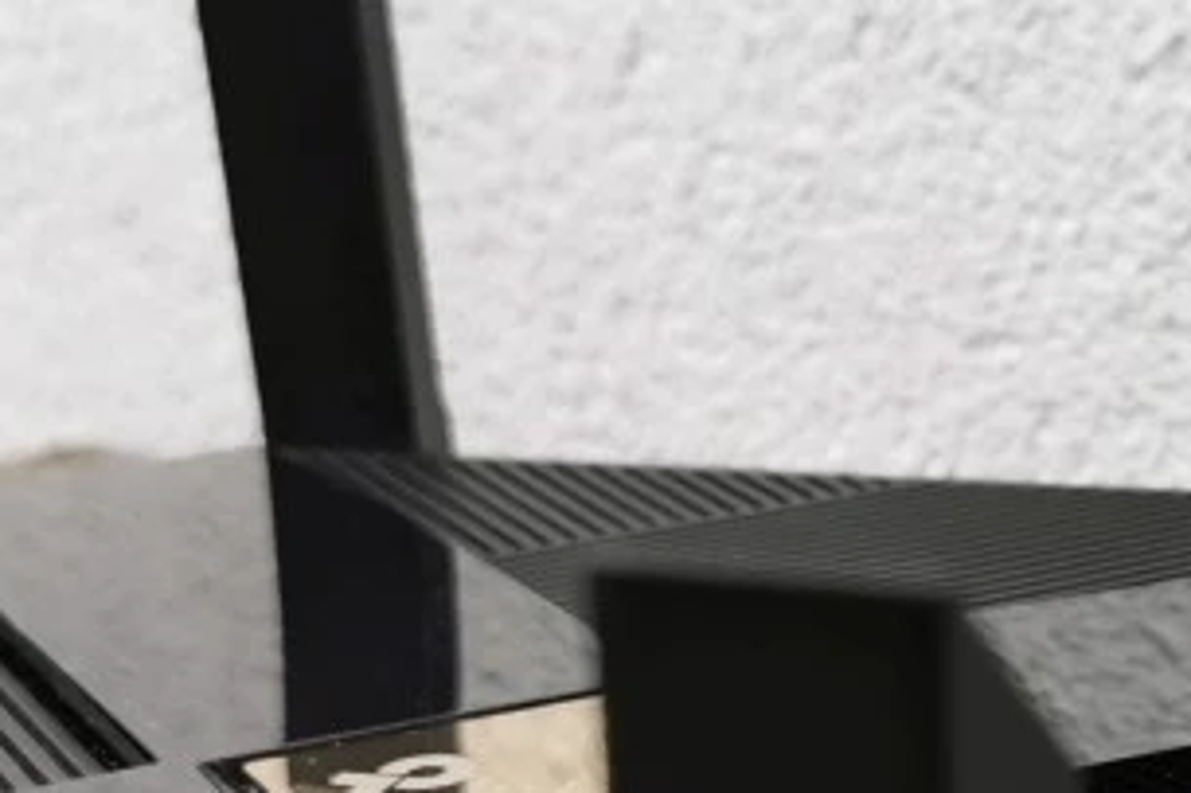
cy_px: 953
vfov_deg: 12.0
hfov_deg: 17.9
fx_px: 3703
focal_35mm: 112
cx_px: 1140
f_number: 1.6
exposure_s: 1/100
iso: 80
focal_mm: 5.56
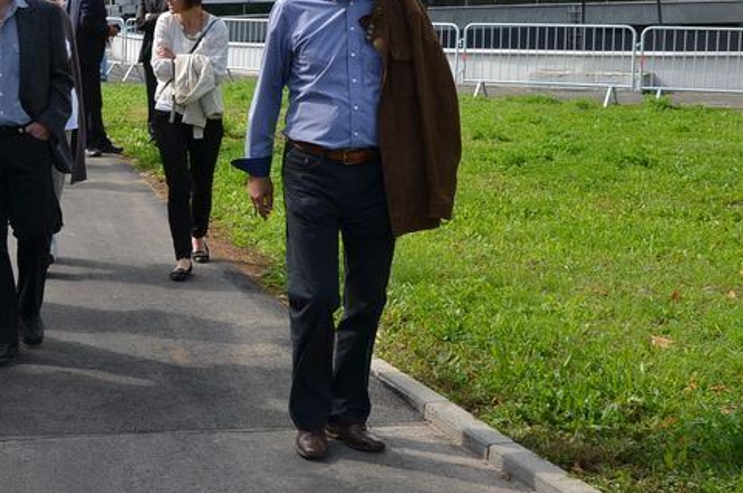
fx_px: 1545
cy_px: 158
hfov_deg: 26.0
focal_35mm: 75
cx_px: 46
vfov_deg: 18.0
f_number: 7.1
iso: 100
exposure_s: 1/200
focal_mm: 24
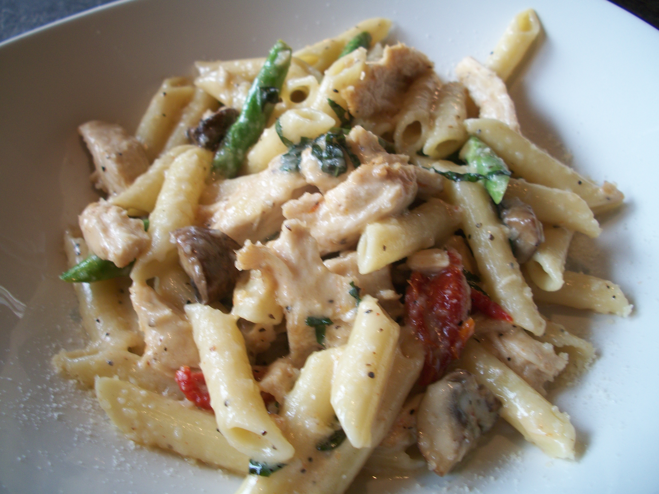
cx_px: 330
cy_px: 247
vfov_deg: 40.7
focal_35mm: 35
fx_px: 666
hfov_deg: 52.6
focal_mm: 6.3
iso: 87
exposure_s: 1/30
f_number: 3.1
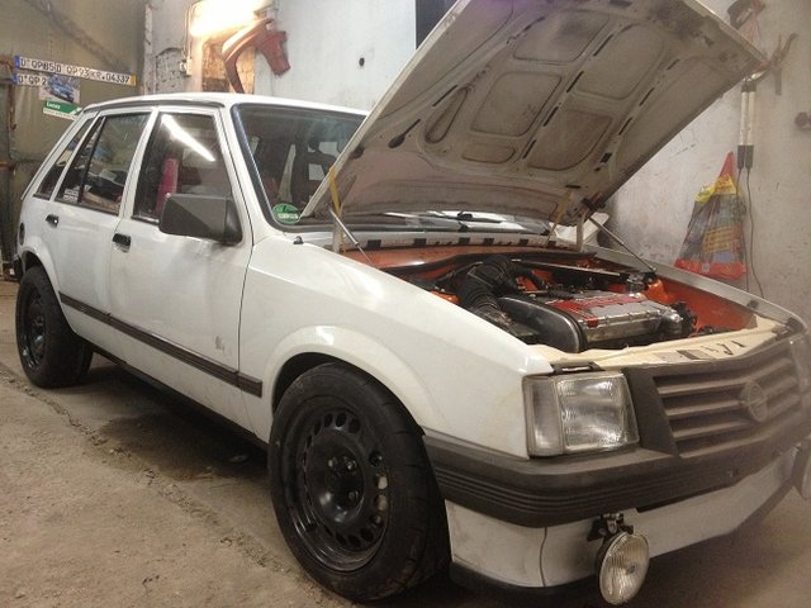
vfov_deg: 40.7
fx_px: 820
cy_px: 304
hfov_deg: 52.6
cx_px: 406
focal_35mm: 35
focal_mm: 4.28
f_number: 2.4
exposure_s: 1/20
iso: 200
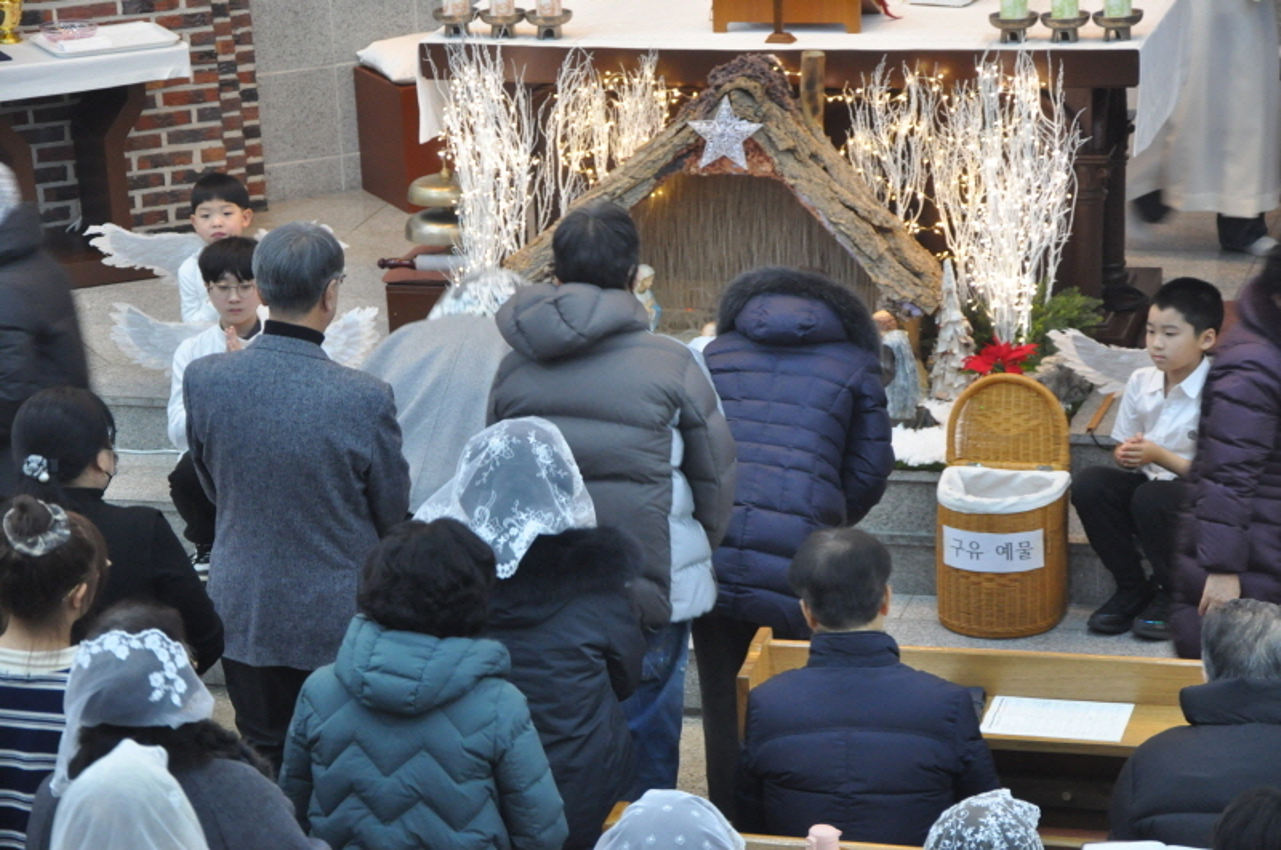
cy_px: 425
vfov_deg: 12.1
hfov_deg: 18.2
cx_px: 640
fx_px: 3997
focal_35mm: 112
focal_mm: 75
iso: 1250
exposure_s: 1/30
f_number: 5.3
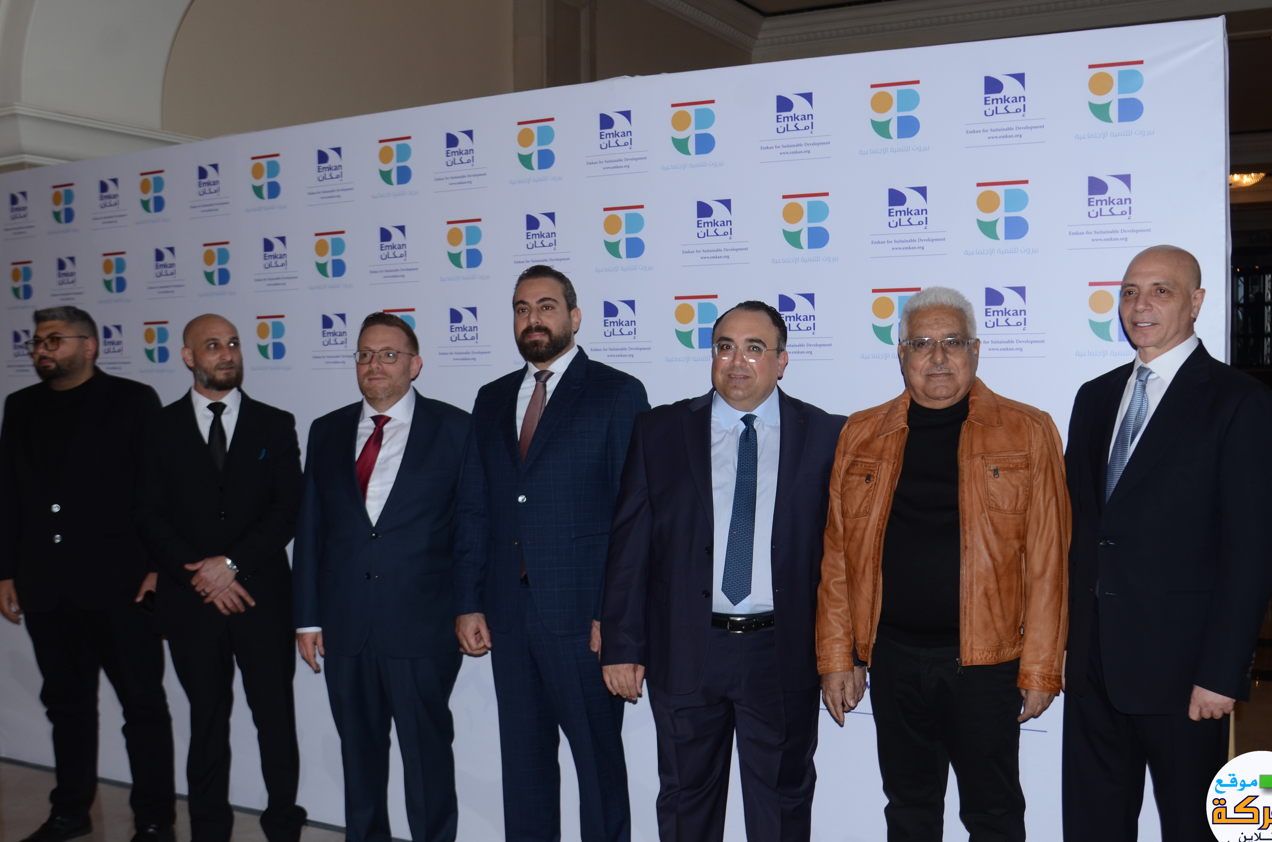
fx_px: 1340
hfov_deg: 50.8
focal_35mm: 38
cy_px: 427
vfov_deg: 34.9
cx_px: 671
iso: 250
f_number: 4.5
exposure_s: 1/250
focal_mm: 24
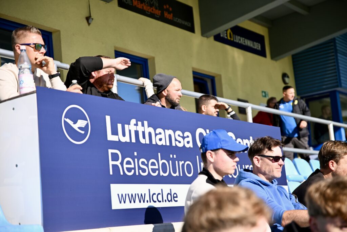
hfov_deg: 28.8
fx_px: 675
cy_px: 116
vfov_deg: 19.5
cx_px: 174
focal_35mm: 70
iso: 90
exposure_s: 1/1000
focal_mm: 70
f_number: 2.8
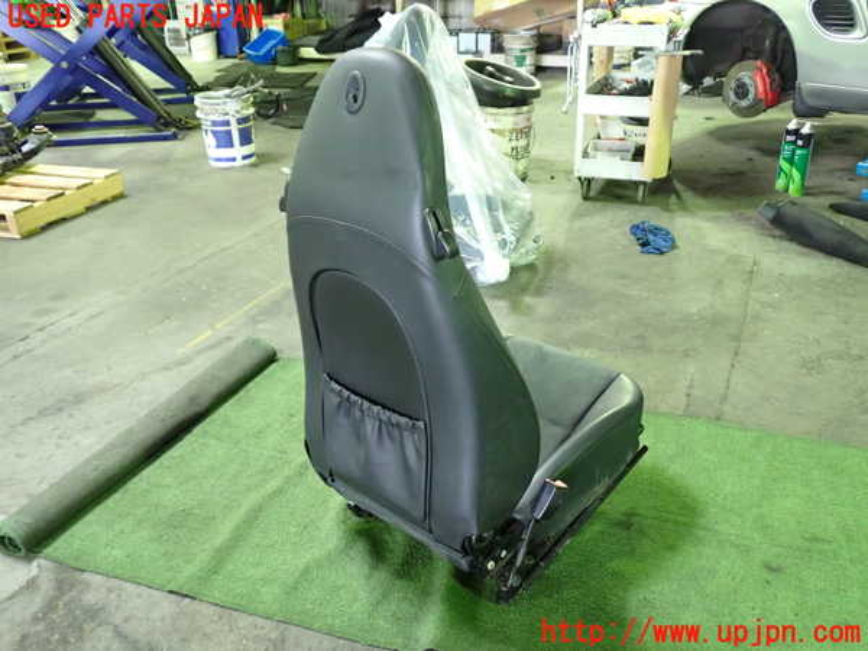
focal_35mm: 30
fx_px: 752
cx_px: 434
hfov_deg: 60.0
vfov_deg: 46.8
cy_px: 326
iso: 800
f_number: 2.3
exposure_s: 1/25
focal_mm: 5.4
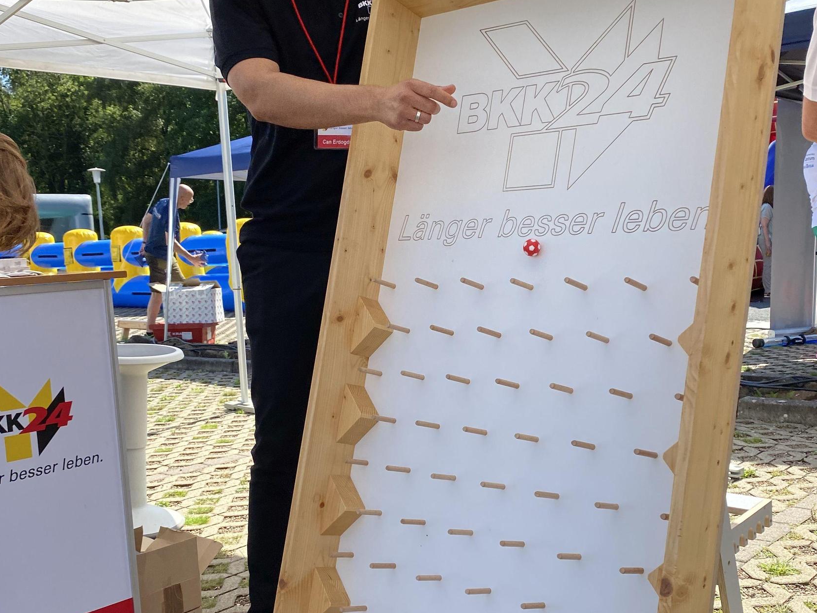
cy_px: 350
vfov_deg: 35.9
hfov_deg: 46.8
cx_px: 429
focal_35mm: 40
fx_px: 944
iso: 32
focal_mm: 4.25
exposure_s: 1/3125
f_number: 1.8
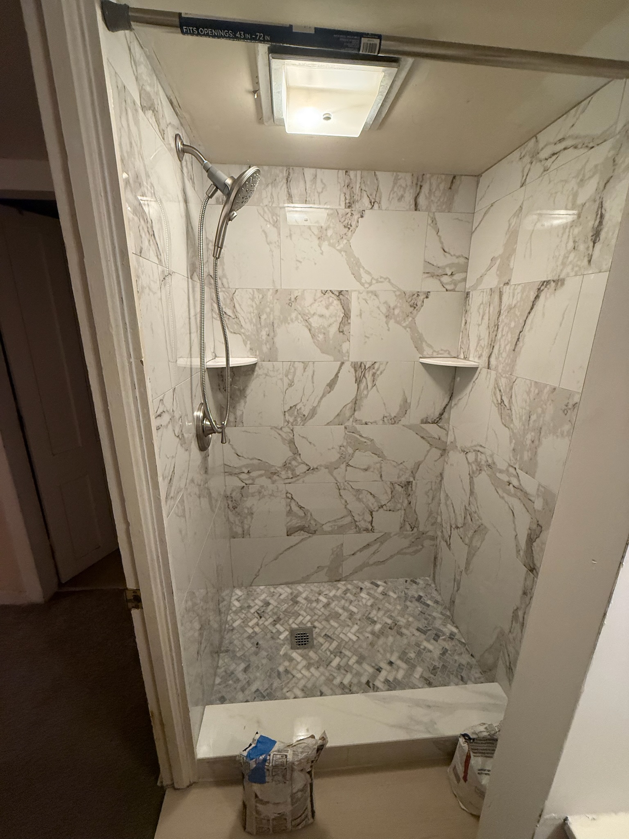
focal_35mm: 14
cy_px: 420
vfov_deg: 102.1
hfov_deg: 85.7
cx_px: 314
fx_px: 339
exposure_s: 1/60
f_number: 2.2
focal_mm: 2.22
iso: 320
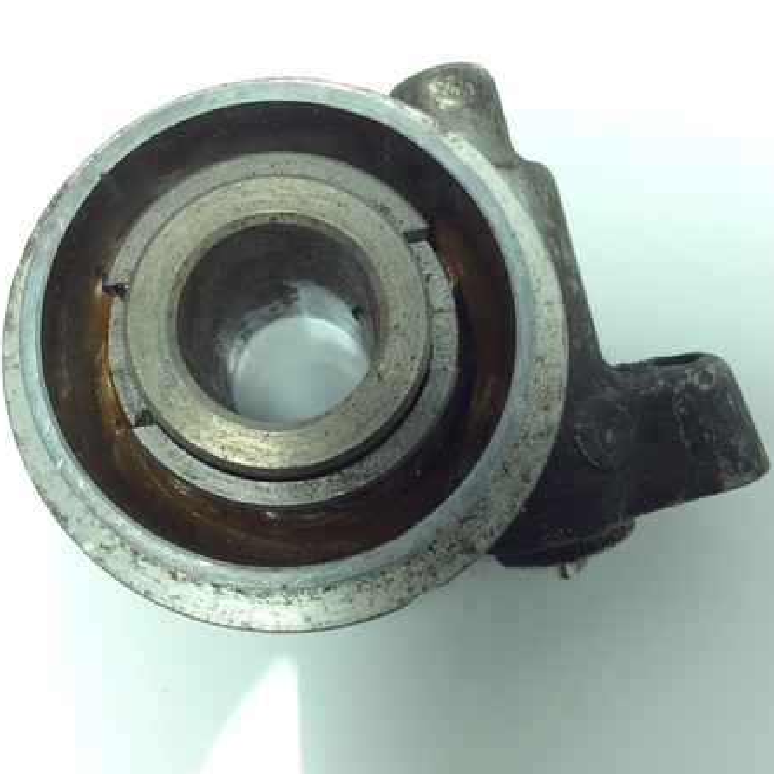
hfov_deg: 43.9
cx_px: 373
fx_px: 961
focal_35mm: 38
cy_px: 387
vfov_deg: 43.9
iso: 32
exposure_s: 1/160
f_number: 2.4
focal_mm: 3.3
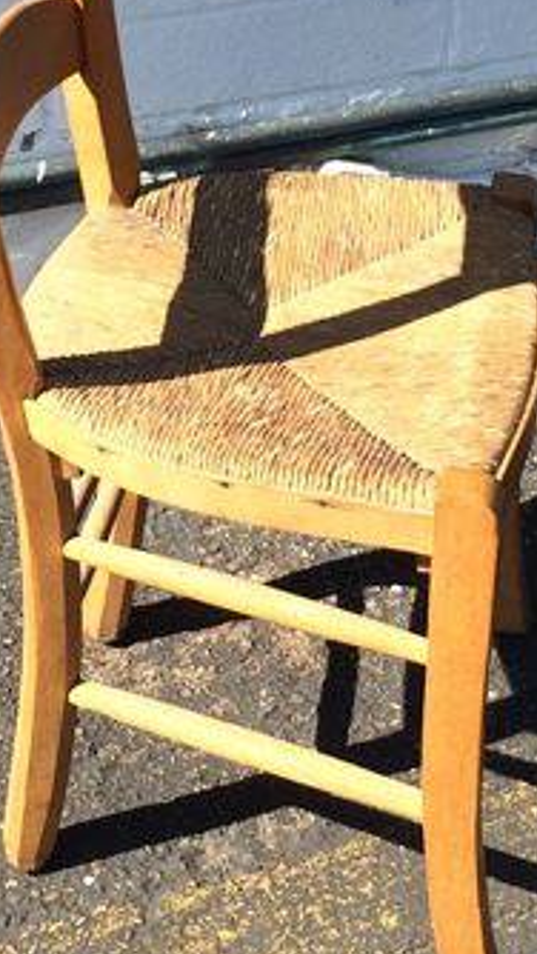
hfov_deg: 13.7
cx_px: 211
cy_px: 147
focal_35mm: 88
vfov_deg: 23.7
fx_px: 2227
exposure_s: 1/1080
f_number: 2.2
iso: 32
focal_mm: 4.12
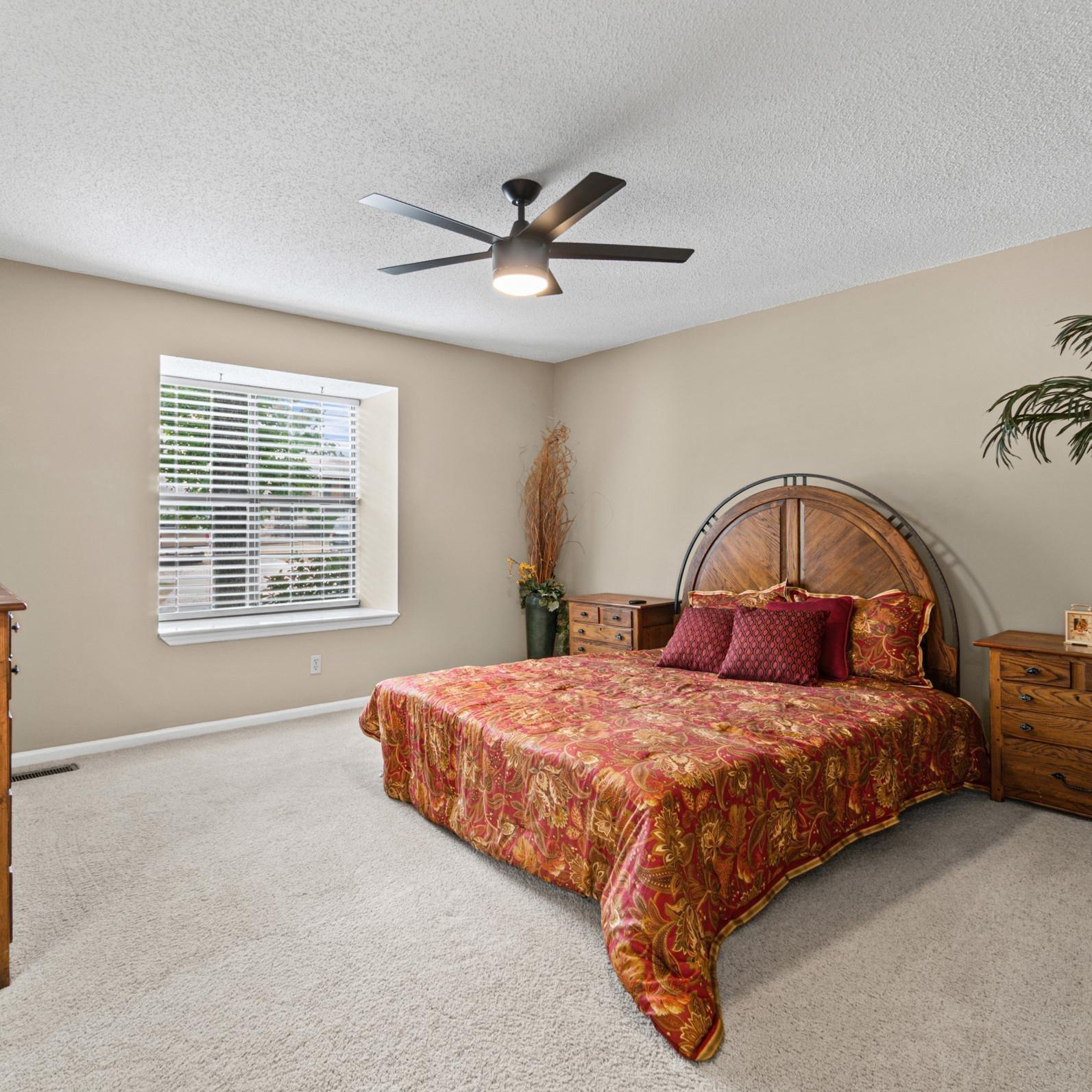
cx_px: 539
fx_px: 714
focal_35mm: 20
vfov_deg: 74.8
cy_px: 545
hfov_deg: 74.8
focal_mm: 10
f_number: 9
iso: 250
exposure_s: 1.3
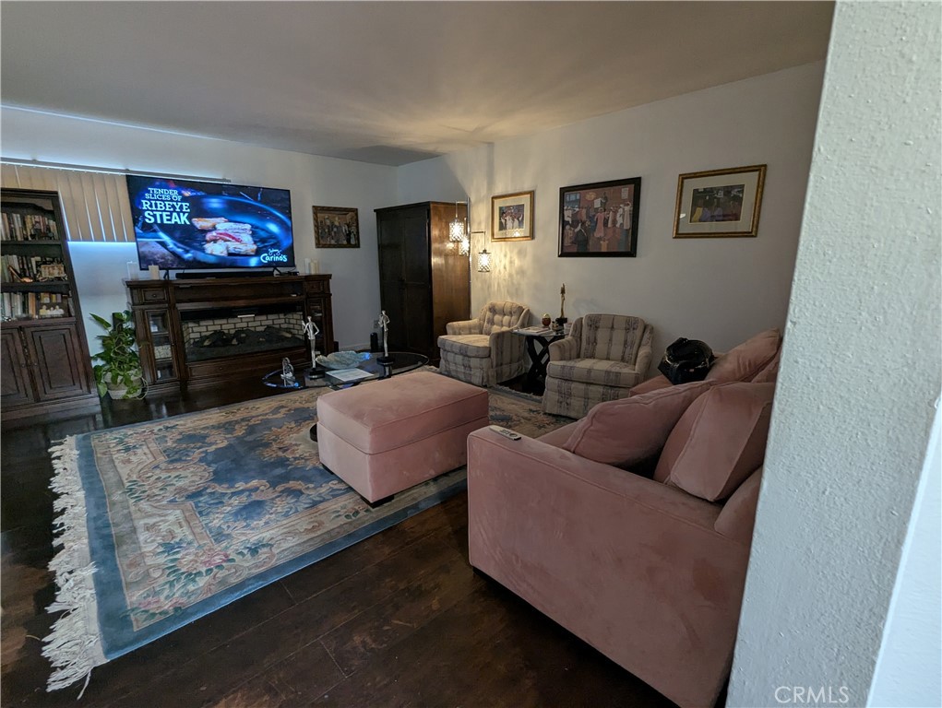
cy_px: 354
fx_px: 436
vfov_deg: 78.2
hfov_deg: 94.4
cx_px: 471
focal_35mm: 16
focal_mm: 2.35
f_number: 2.2
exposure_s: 1/40
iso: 148
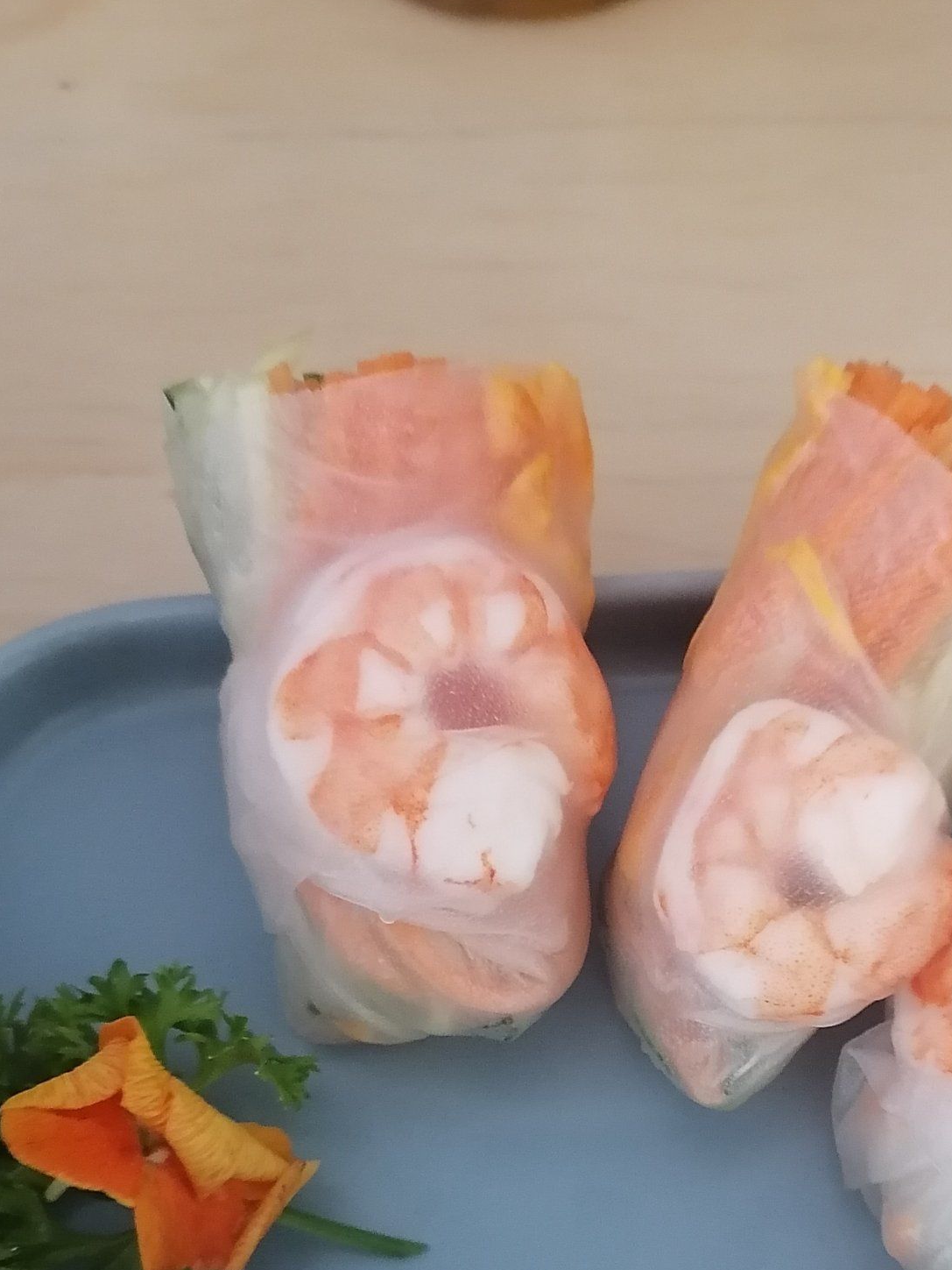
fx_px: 1797
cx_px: 741
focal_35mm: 49
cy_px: 1148
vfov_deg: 36.4
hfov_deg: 29.1
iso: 800
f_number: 1.8
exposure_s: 1/25
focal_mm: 5.3
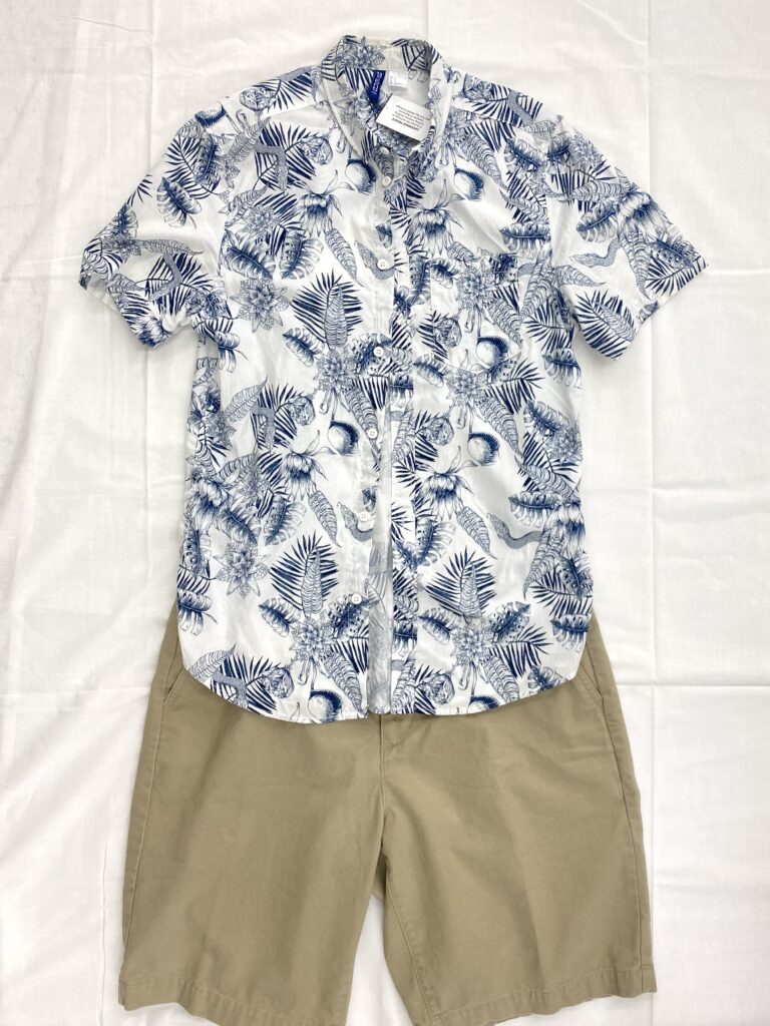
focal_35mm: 26
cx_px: 385
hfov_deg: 53.1
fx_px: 771
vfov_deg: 67.3
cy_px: 513
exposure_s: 1/120
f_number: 1.8
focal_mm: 4.25
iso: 100
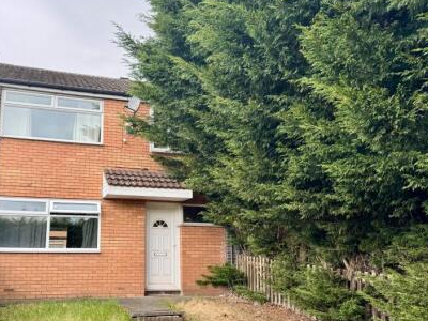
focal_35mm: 35
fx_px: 433
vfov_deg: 40.6
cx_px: 155
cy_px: 188
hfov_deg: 51.9
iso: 80
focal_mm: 6.76
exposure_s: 1/331
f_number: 1.78
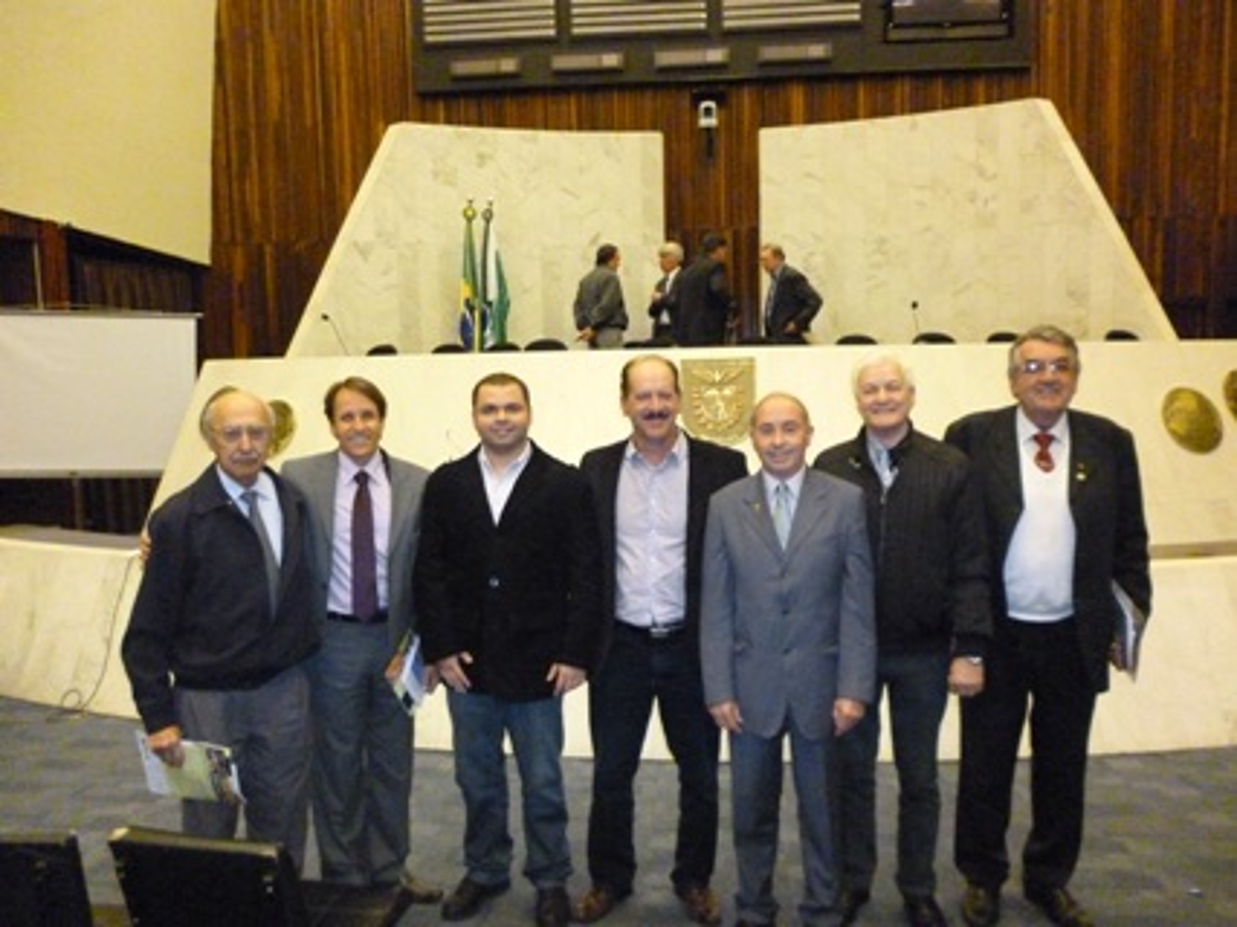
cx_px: 618
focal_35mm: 28
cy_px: 464
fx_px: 1000
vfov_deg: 49.7
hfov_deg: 63.5
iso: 1000
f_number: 3.1
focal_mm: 5
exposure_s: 1/60
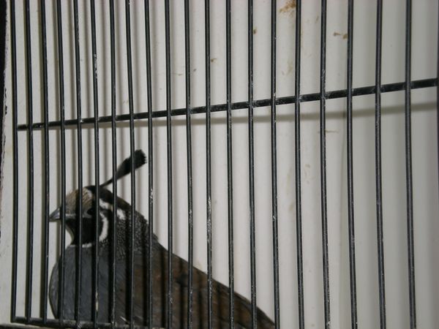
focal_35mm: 105
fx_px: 1332
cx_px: 220
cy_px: 164
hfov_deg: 18.7
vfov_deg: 14.1
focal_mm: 17.3
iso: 50
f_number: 5.7
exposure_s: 1/120
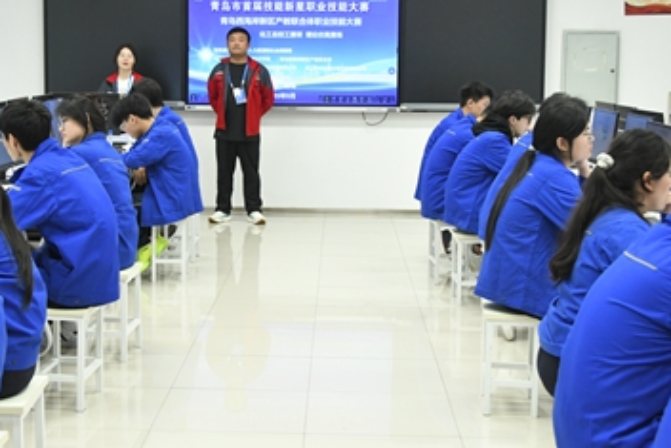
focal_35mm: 61
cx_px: 286
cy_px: 155
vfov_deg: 22.2
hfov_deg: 32.8
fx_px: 1137
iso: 2500
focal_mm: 29
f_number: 5.6
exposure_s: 1/100
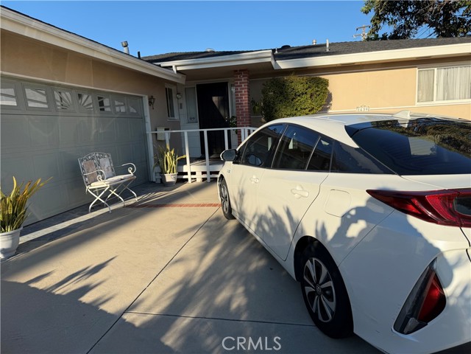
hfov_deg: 71.6
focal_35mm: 24
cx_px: 236
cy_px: 177
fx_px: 327
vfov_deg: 56.8
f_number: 1.78
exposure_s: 1/3953
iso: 80
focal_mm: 6.76
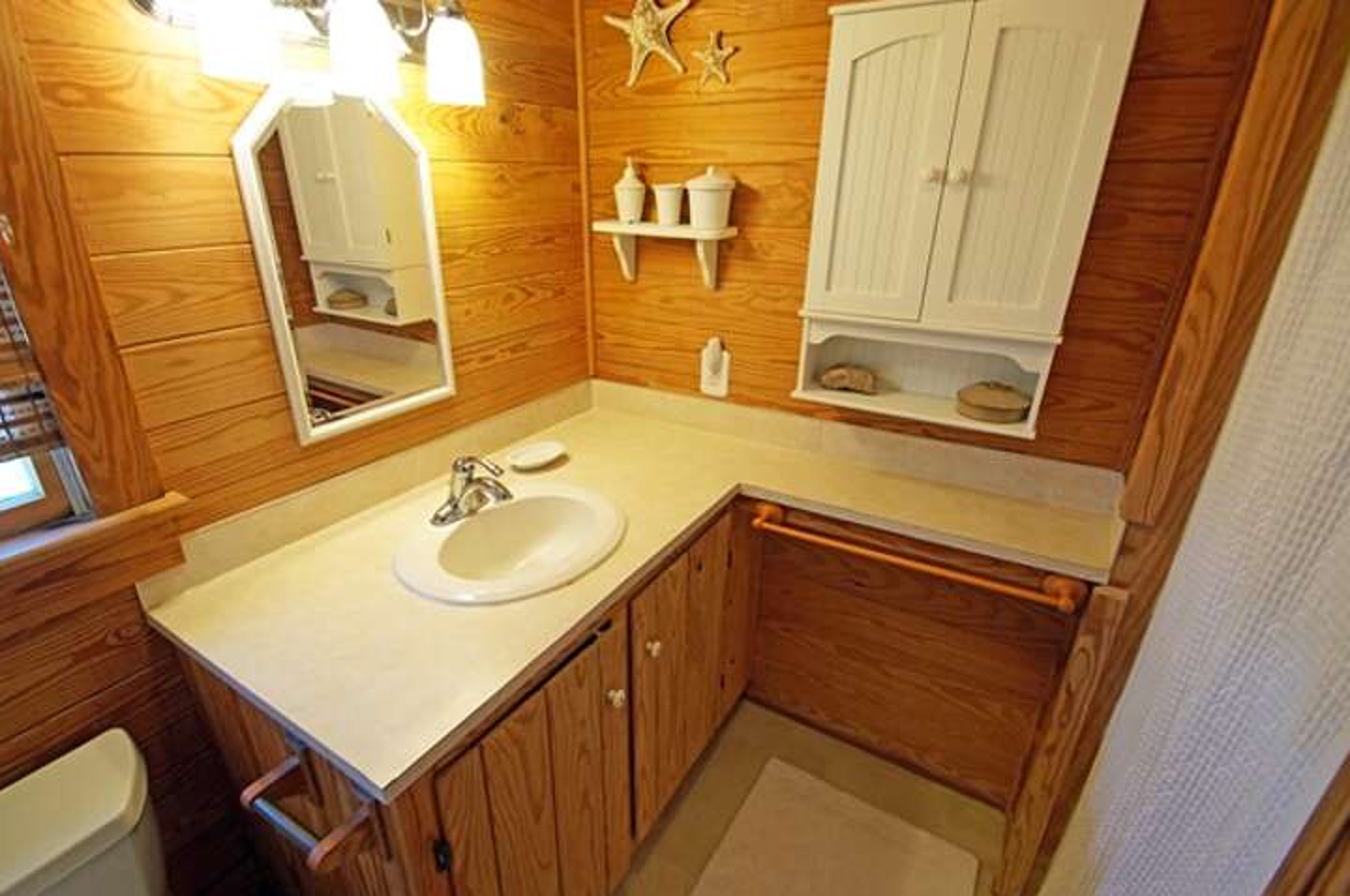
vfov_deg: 73.6
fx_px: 599
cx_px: 645
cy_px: 448
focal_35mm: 16
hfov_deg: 96.7
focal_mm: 10
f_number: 4
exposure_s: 1/60
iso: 640
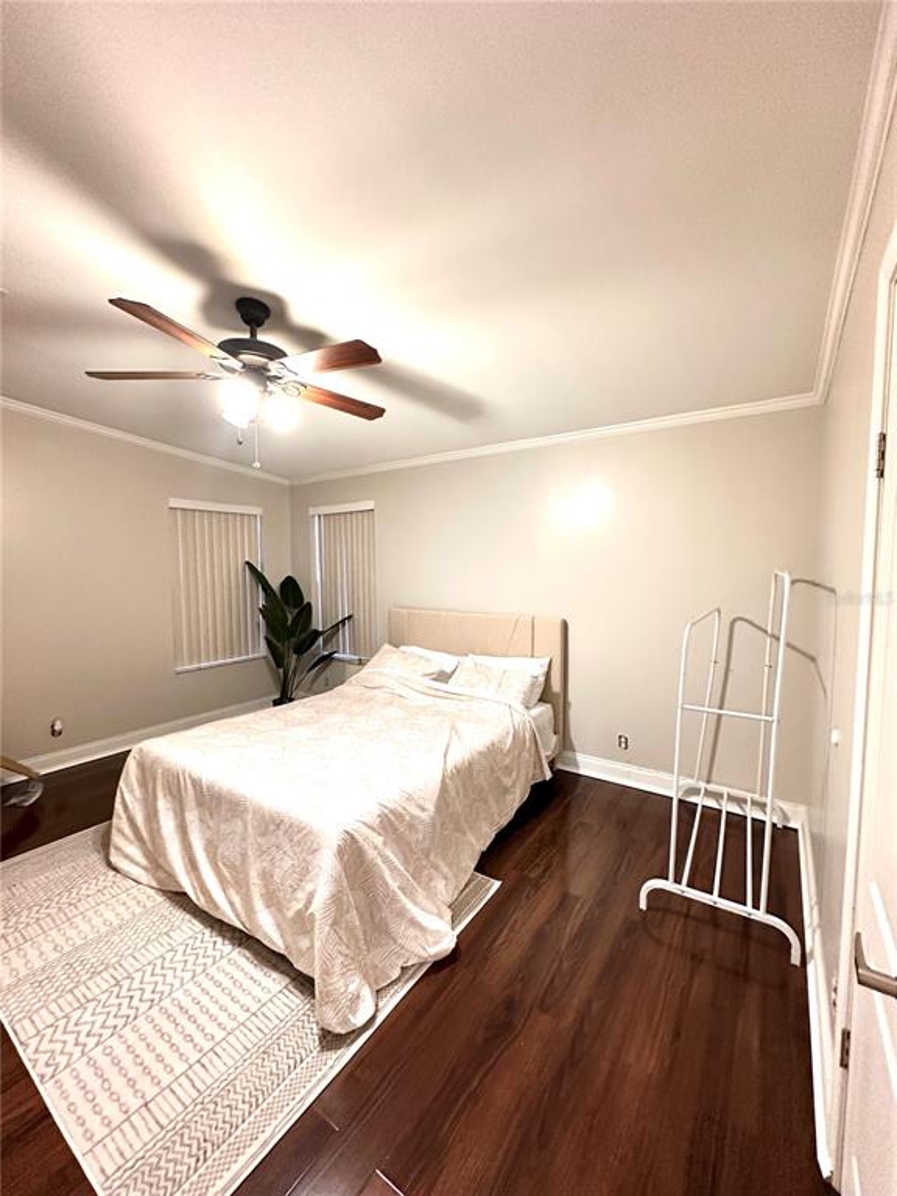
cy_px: 598
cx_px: 448
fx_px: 484
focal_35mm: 14
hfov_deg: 85.7
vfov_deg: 102.1
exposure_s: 1/40
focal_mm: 2.22
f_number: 2.2
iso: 400
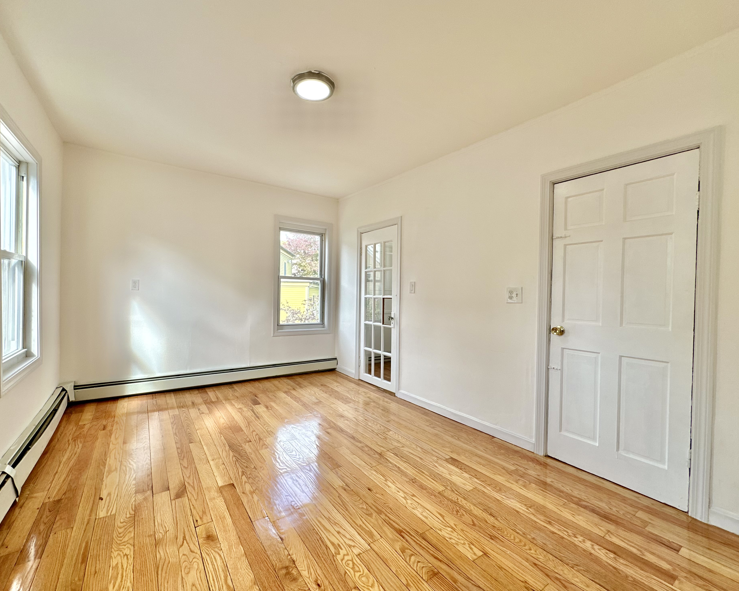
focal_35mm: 15
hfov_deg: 96.6
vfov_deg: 84.0
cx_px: 344
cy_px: 296
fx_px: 328
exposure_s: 1/121
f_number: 2.2
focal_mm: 2.22
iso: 32
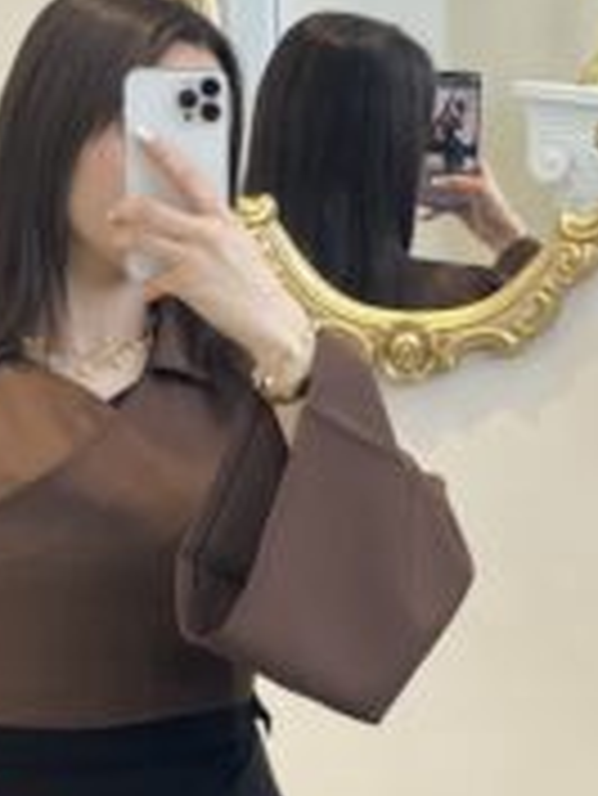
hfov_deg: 8.5
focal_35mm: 174
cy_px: 661
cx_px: 99
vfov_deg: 11.3
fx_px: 4003
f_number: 2.8
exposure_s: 1/100
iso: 64
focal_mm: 9
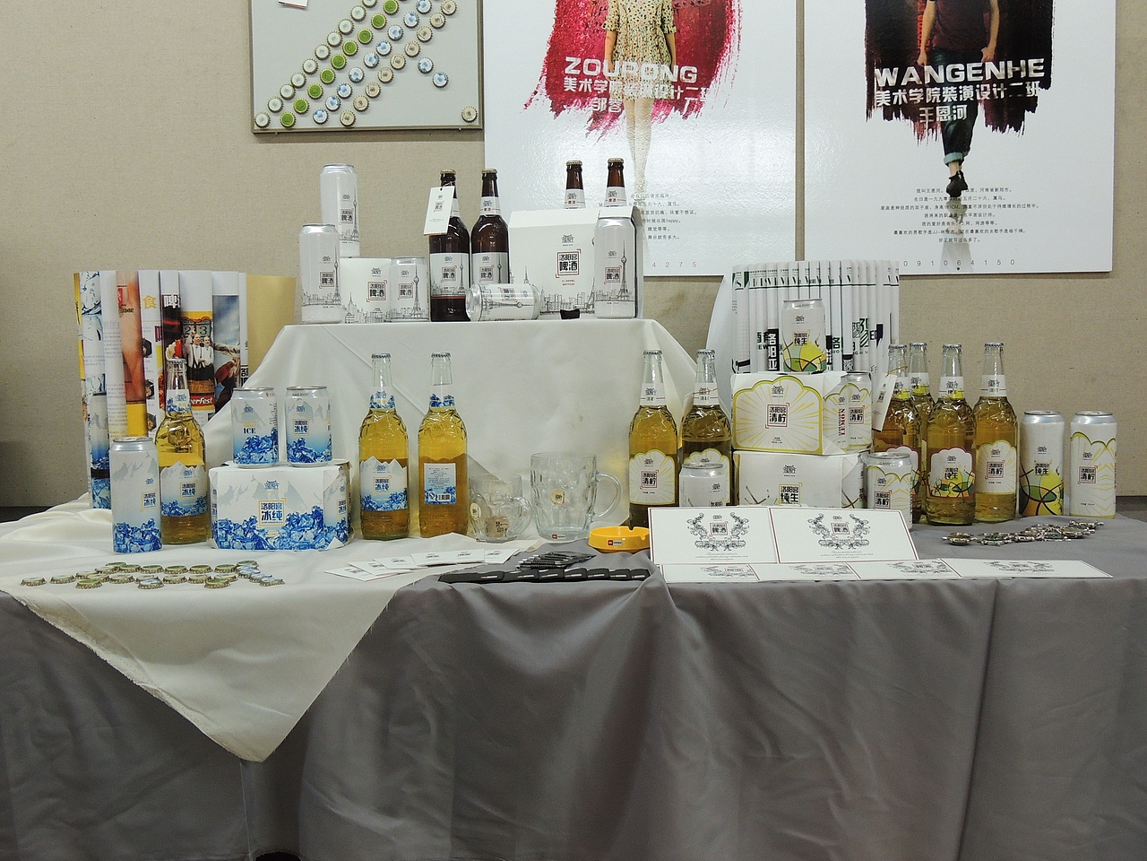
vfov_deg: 40.7
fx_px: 1160
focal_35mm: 35
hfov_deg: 52.6
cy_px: 430
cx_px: 574
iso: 200
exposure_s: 1/13
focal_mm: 6.2
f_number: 3.3
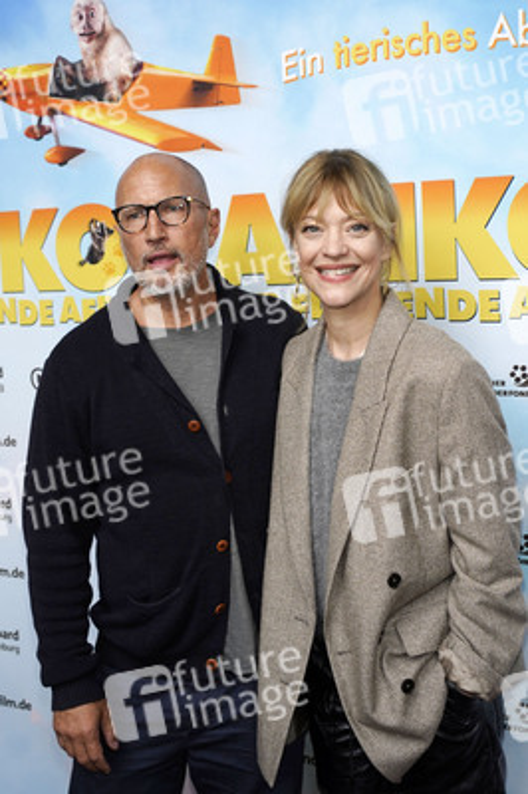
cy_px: 397
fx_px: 970
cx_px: 264
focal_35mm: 44
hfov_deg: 30.5
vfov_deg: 44.5
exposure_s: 1/250
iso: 640
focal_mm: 44
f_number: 4
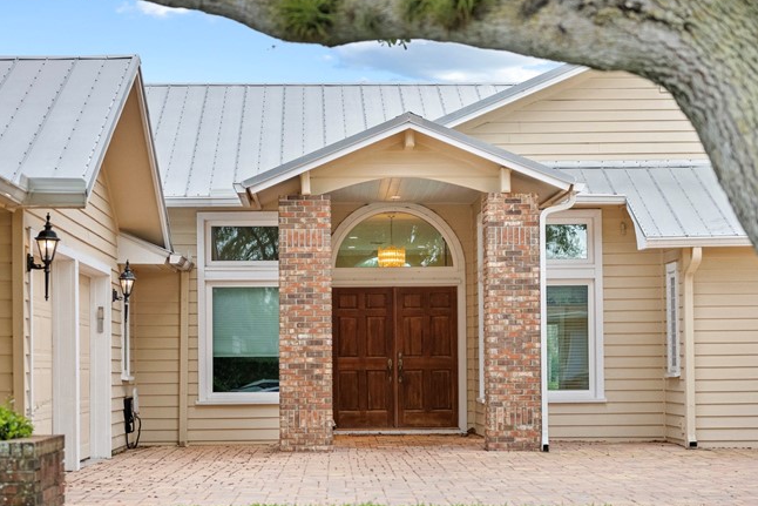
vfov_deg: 16.3
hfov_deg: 24.2
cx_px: 391
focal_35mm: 84
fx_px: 1769
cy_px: 295
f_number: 2.2
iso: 1250
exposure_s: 1/200
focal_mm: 50
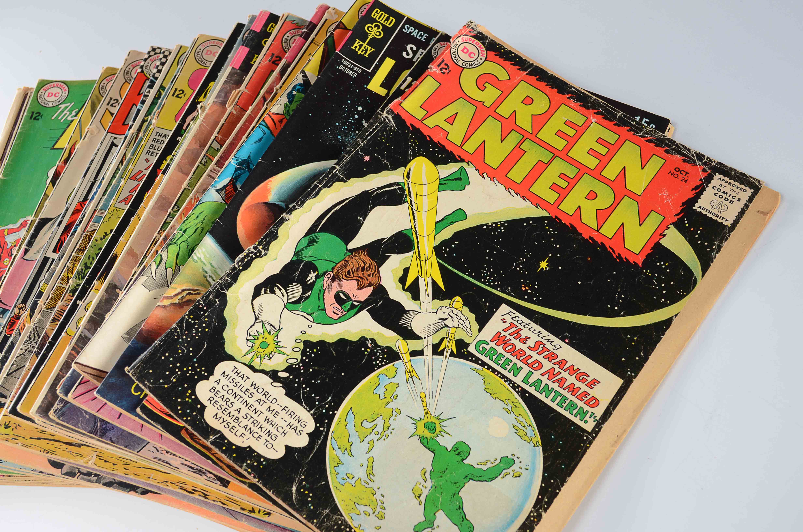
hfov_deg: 46.5
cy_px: 266
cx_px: 402
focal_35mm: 42
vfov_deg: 31.8
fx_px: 935
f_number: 8
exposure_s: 1/80
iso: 100
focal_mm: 28
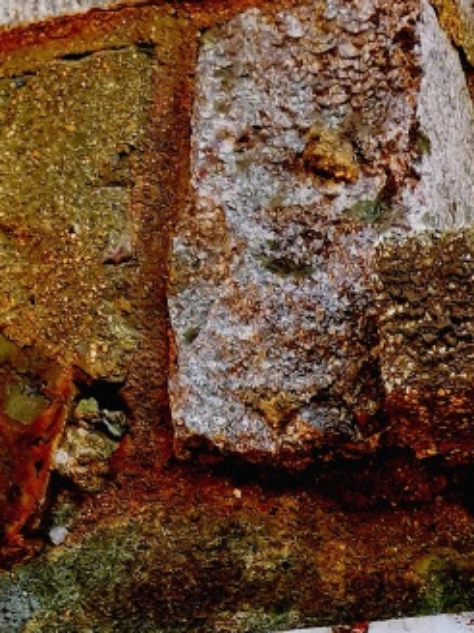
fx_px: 1935
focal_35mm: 106
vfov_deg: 17.5
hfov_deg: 13.6
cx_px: 551
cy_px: 799
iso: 100
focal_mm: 4.66
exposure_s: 1/100
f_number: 1.4
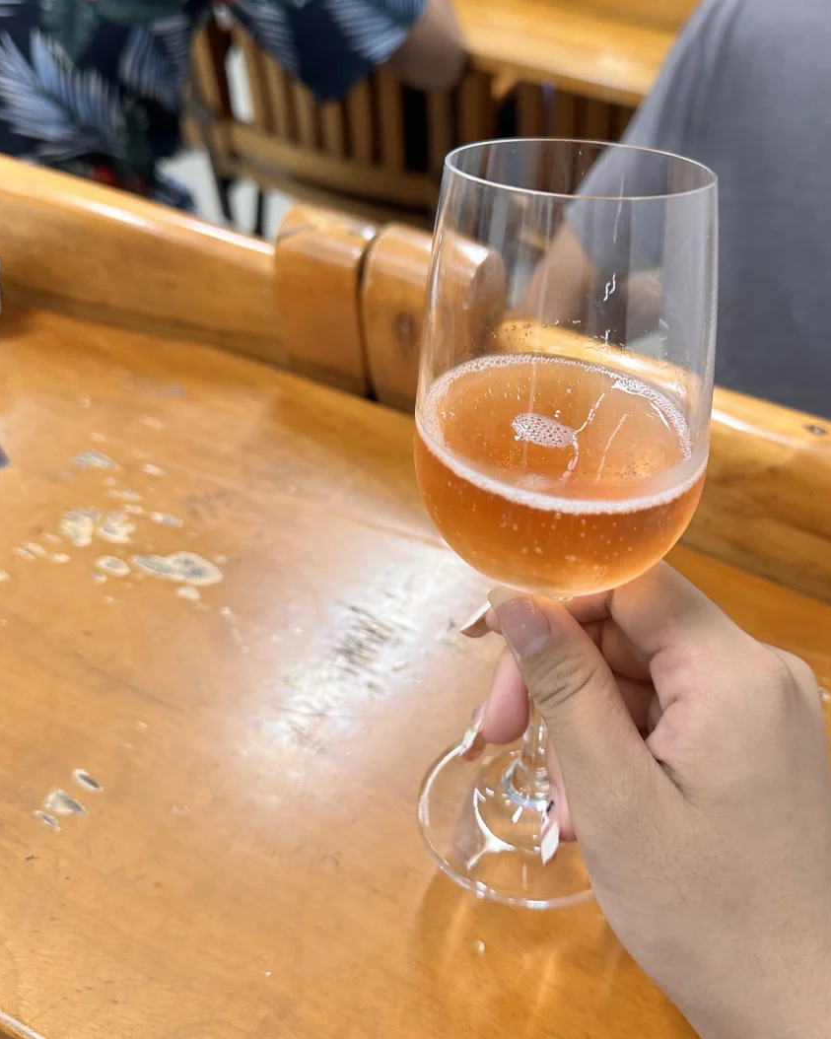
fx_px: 984
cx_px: 514
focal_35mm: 32
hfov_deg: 45.4
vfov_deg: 55.7
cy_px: 504
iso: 200
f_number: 1.78
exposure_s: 1/50
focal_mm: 6.86
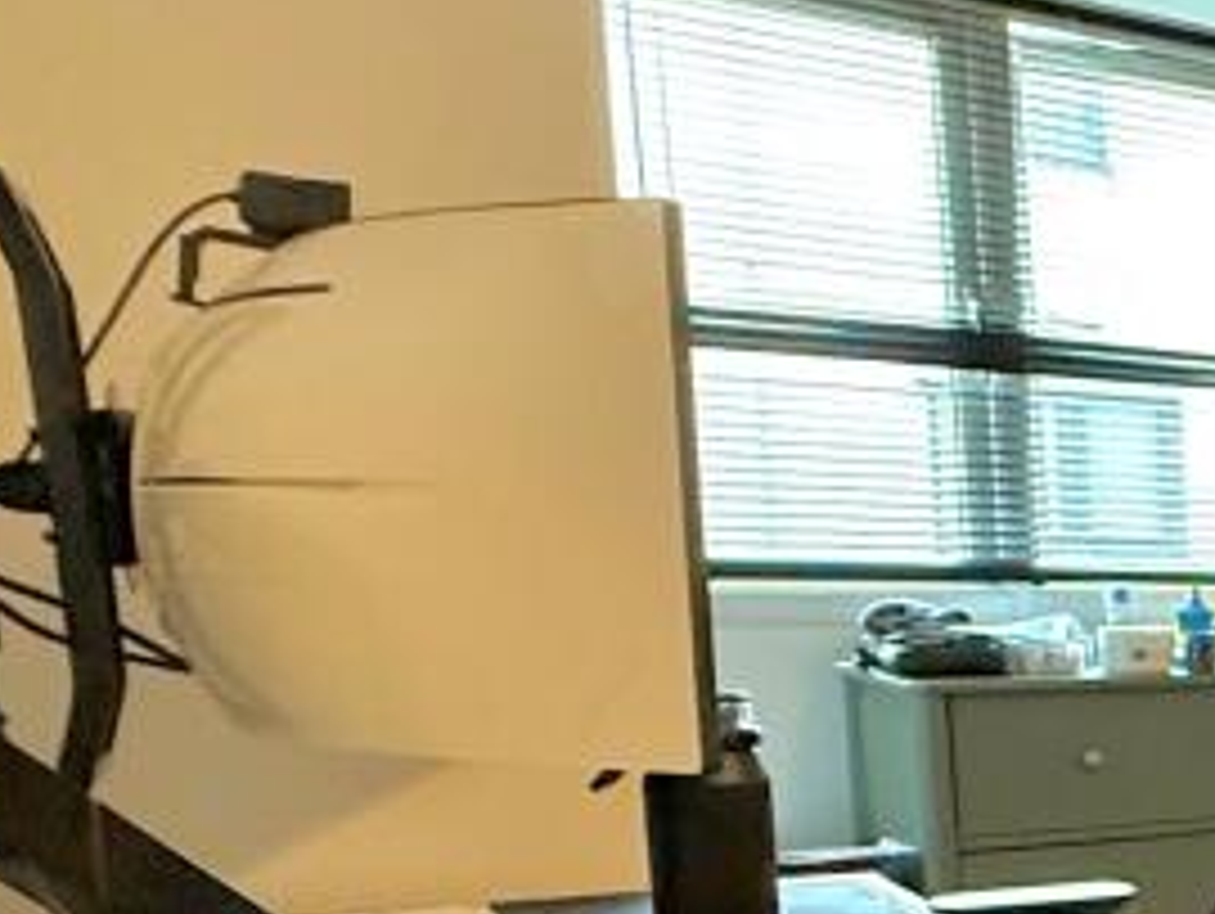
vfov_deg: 26.5
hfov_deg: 23.1
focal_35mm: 53
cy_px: 846
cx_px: 2092
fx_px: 1862
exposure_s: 1/59
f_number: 2.2
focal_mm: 2.22
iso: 640
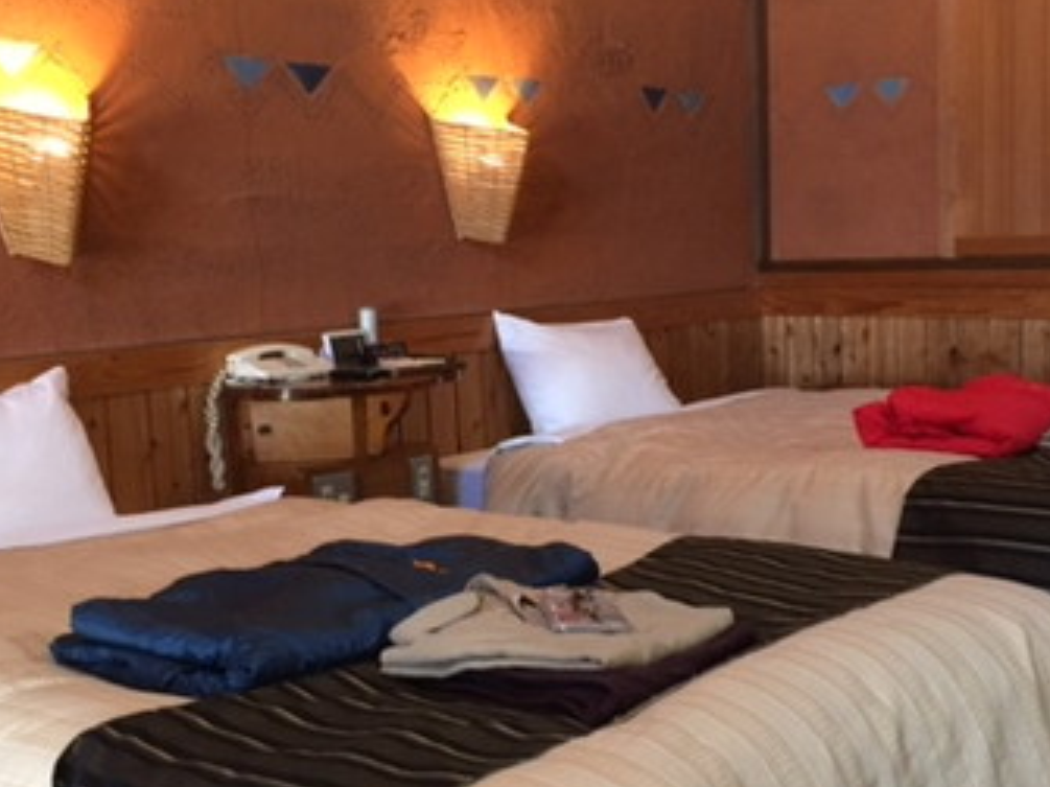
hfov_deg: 36.8
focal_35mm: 52
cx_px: 552
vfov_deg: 28.0
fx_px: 1577
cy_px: 461
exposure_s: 1/10
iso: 100
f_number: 2.2
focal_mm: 4.15
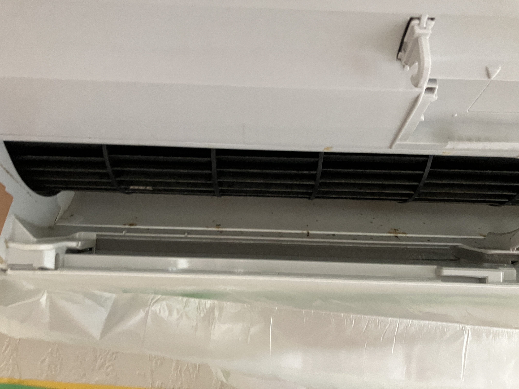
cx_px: 260
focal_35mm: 28
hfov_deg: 63.4
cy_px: 194
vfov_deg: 49.7
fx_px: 420
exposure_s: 1/40
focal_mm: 3.99
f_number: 1.8
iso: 400
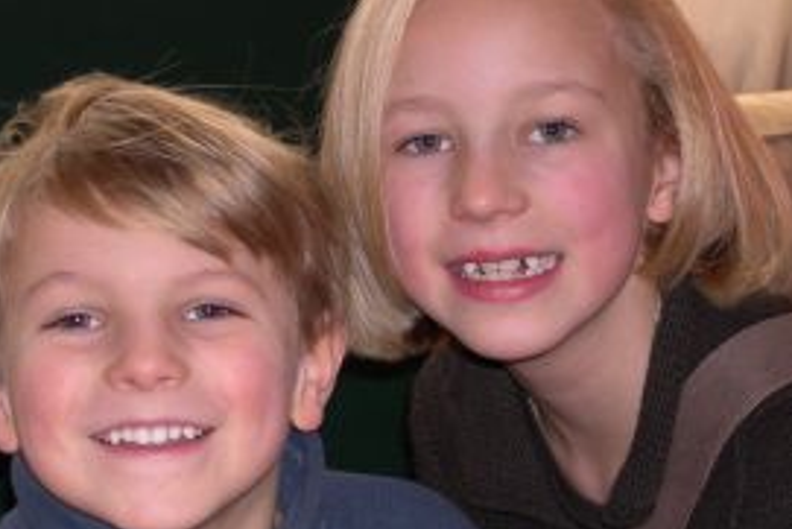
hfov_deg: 18.5
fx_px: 2421
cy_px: 283
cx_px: 295
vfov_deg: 12.5
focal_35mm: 110
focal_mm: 17.4
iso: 100
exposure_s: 1/60
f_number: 4.1
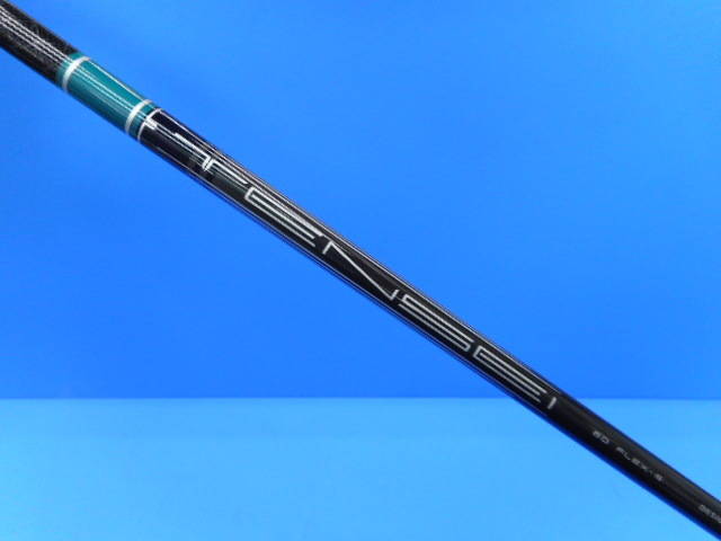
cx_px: 360
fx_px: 521
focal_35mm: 25
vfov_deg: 54.9
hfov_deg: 69.4
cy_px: 270
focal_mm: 4.5
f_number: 3.7
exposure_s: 1/30
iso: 125
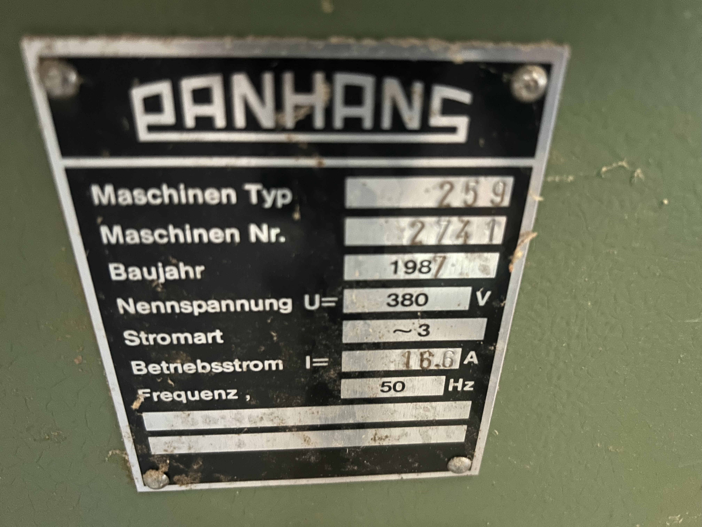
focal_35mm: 26
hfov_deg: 67.3
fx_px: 527
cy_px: 264
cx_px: 351
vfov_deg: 53.1
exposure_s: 1/17
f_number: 1.5
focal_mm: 5.7
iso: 640
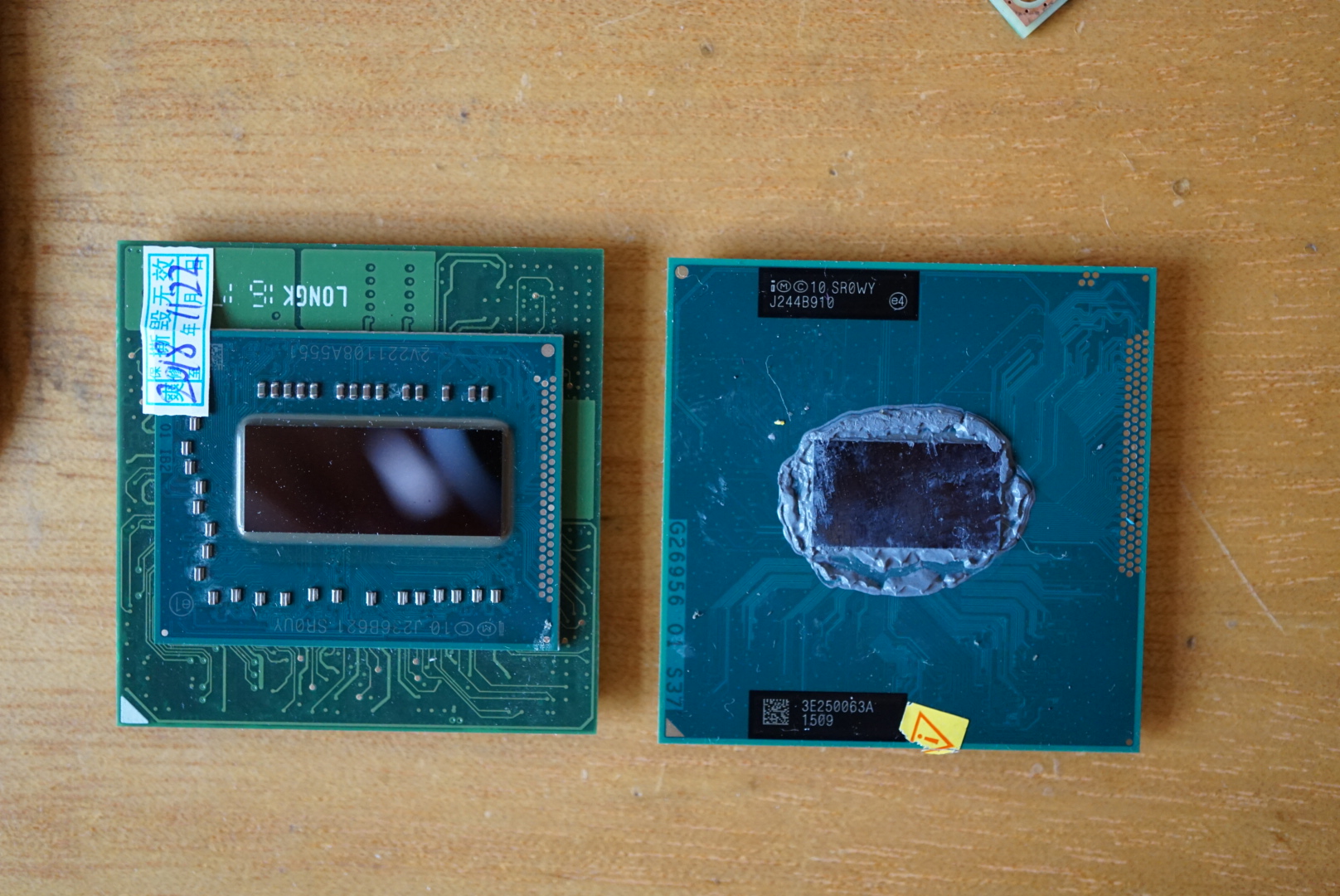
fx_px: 1676
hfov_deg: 43.6
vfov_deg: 29.9
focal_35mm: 45
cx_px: 670
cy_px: 448
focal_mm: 30
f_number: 3.5
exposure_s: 1/60
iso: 1250
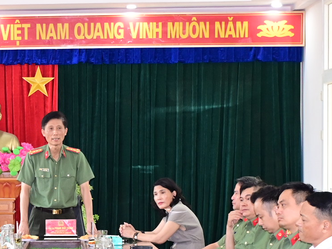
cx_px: 3
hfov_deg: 16.8
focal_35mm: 115
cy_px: 224
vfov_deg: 12.8
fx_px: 1103
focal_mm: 30
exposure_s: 1/200
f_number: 4.5
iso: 2000
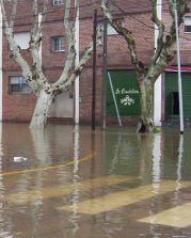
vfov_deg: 25.0
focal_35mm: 76
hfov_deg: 19.7
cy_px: 108
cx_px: 7
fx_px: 536
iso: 100
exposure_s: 1/105
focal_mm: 5.26
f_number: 3.84
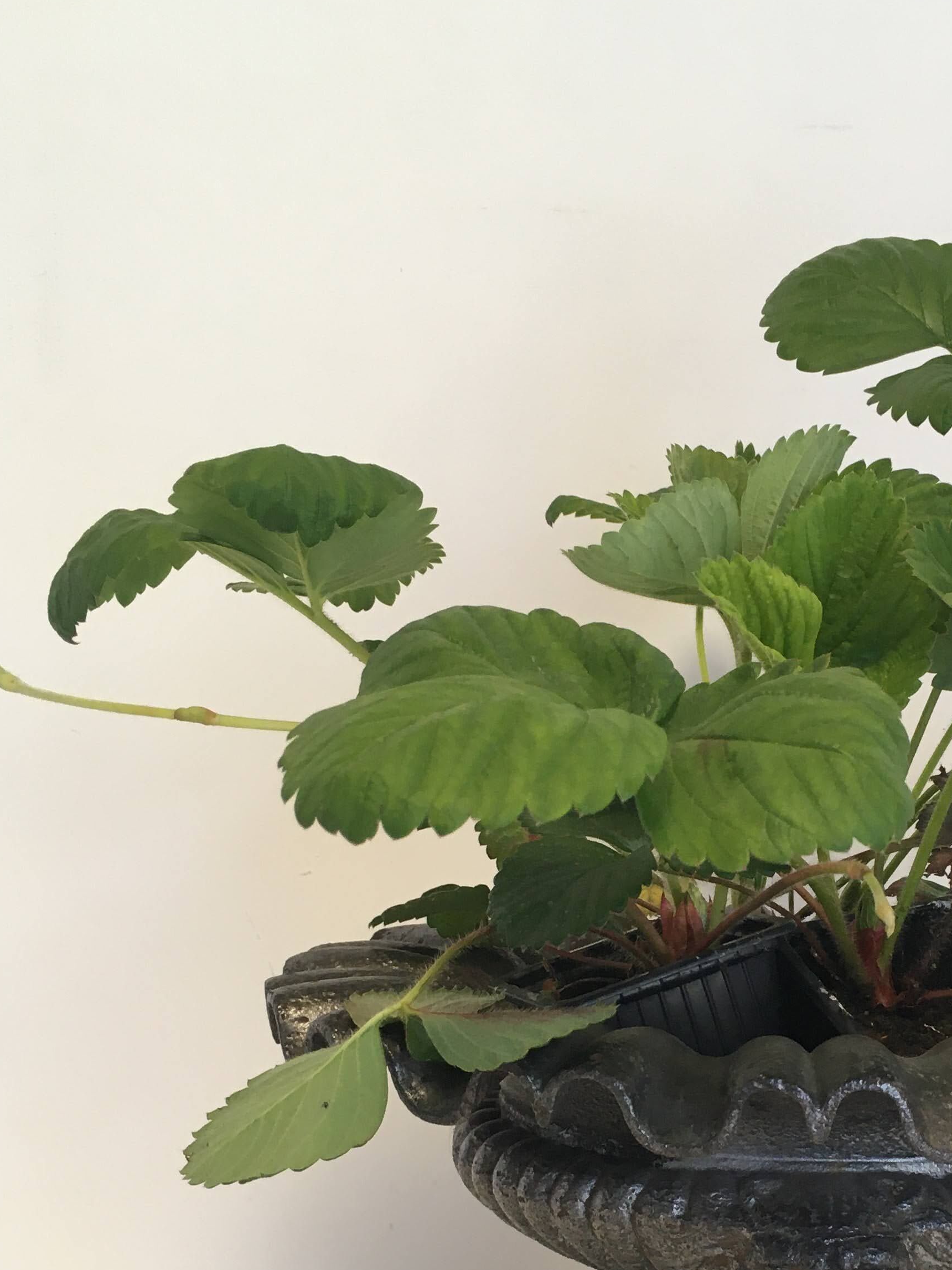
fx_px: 1870
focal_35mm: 51
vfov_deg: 36.7
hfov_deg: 27.9
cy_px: 941
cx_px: 787
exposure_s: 1/33
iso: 64
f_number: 2.2
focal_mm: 4.15
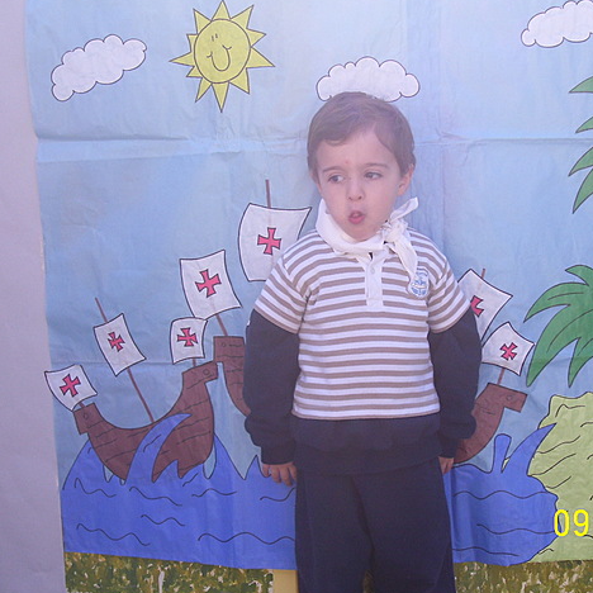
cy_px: 295
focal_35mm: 64
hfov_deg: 26.8
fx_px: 1240
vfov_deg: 26.9
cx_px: 365
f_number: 3.4
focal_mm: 8.6
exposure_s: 1/350
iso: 80
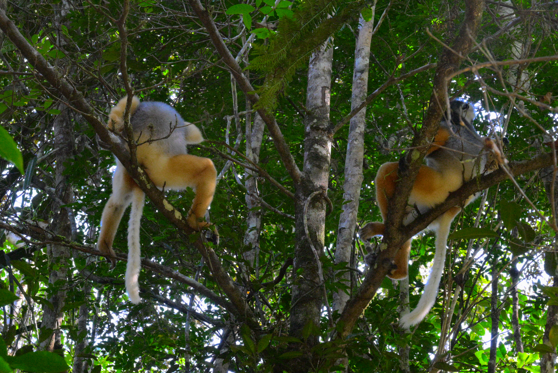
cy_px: 186
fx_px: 1395
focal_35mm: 90
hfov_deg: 22.6
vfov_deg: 15.2
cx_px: 279
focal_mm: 90
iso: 9000
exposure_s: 1/200
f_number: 14
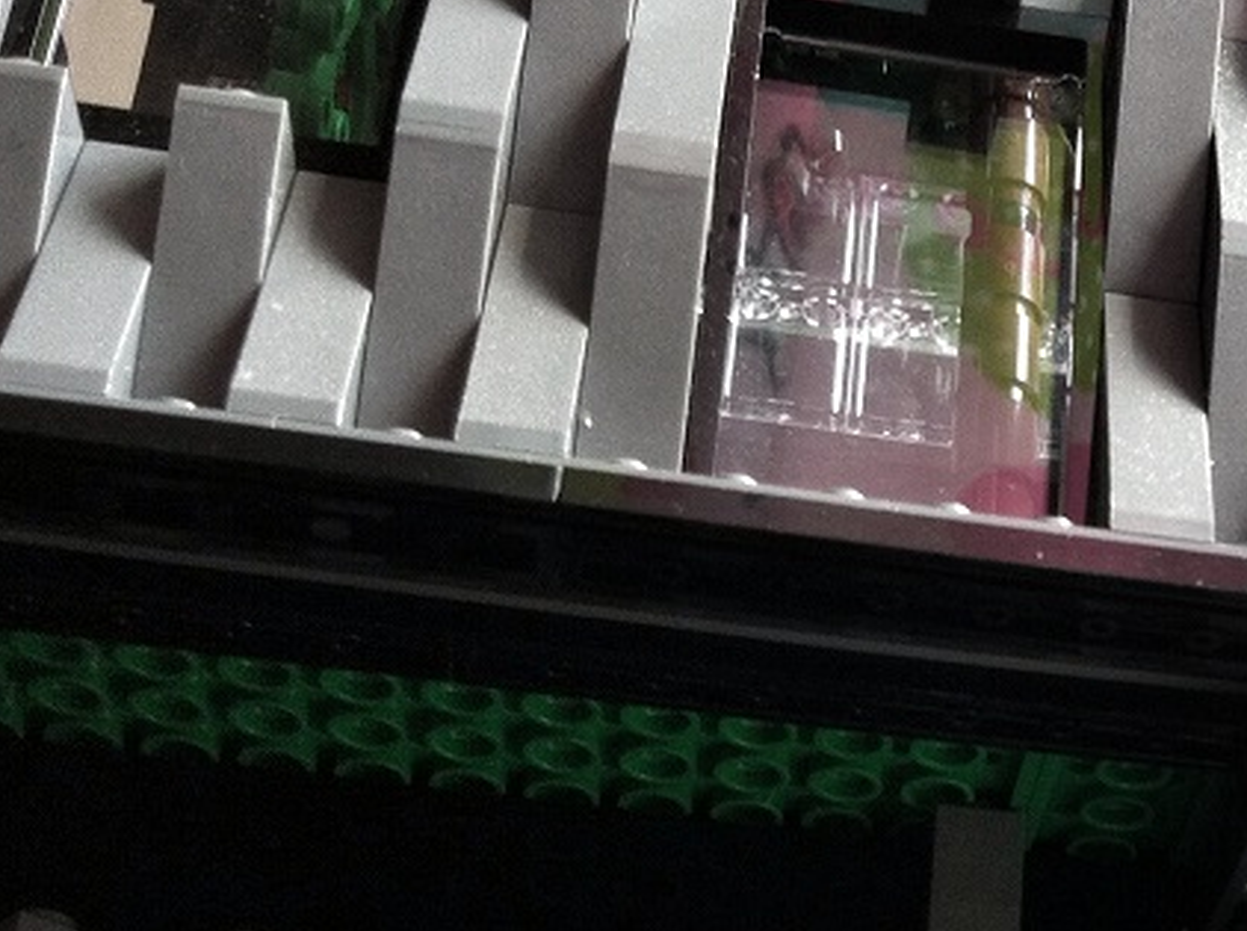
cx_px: 1126
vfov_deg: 17.3
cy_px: 955
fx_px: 2985
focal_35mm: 83
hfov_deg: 23.0
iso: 100
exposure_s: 1/60
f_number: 2.8
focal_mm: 3.85
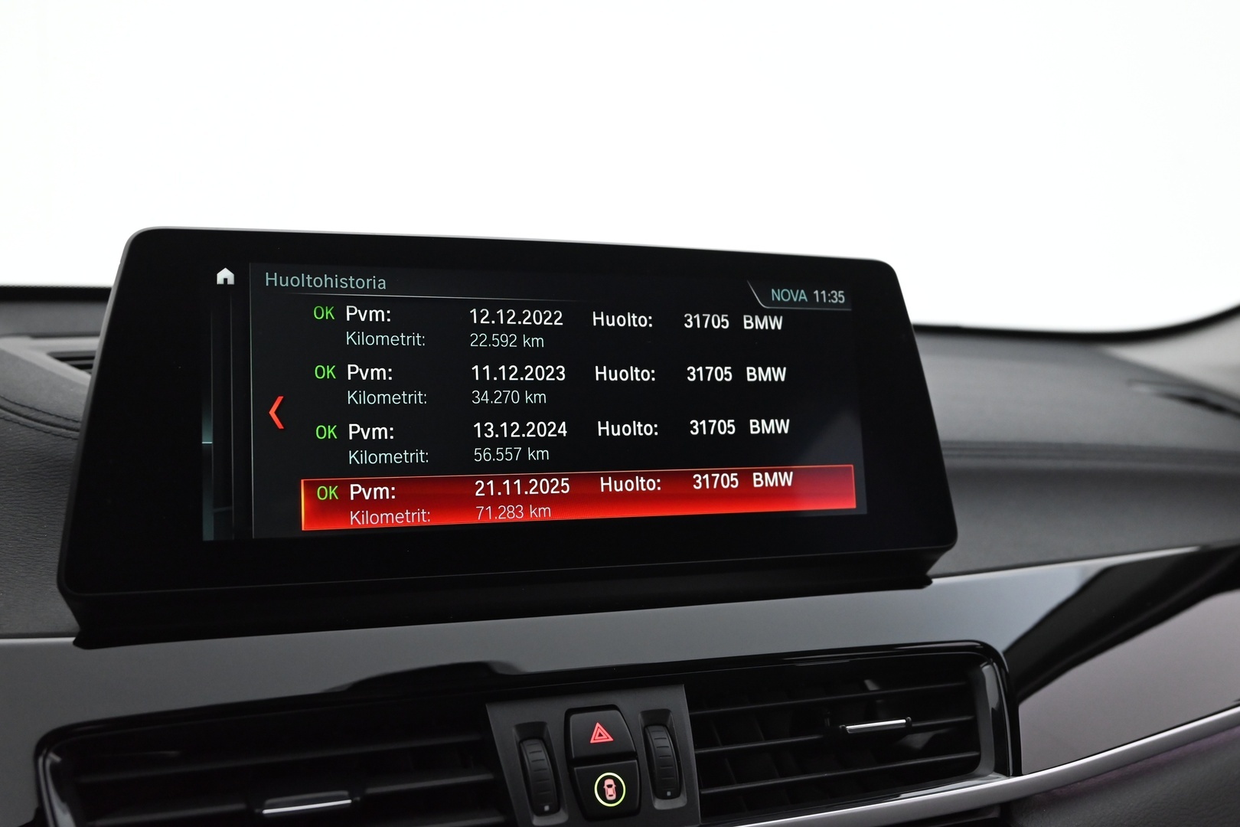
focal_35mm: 32
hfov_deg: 58.0
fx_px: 1119
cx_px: 620
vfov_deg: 40.5
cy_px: 414
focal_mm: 32.5
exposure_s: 1/60
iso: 3200
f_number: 4.8
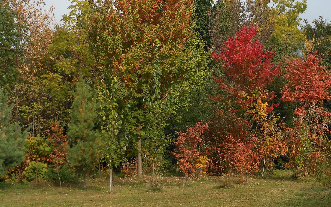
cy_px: 93
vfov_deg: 21.3
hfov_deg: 33.3
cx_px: 206
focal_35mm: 61
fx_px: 550
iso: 80
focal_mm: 8.1
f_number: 4.6
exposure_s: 1/320
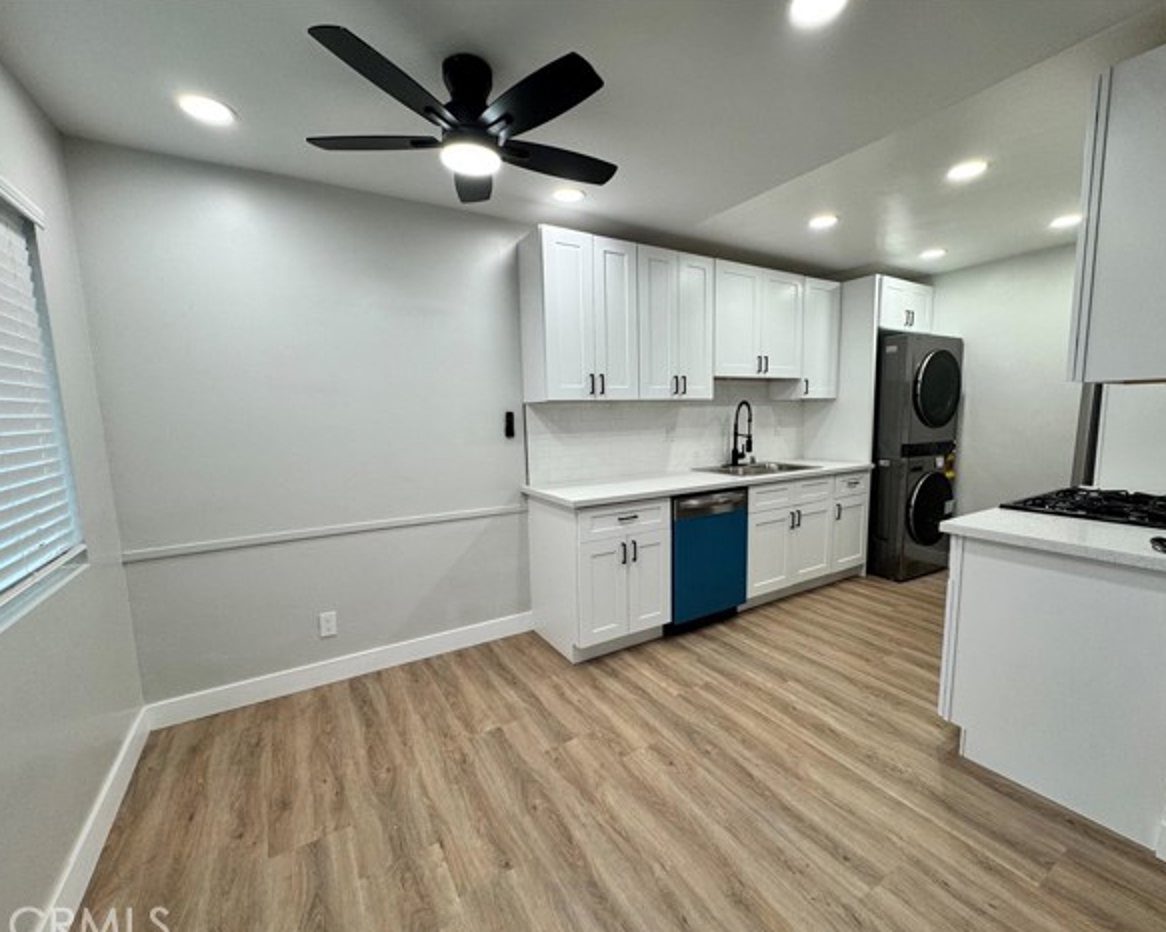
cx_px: 612
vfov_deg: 84.0
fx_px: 517
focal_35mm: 15
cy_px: 474
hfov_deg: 96.7
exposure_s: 1/120
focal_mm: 2.22
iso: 125
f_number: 2.2
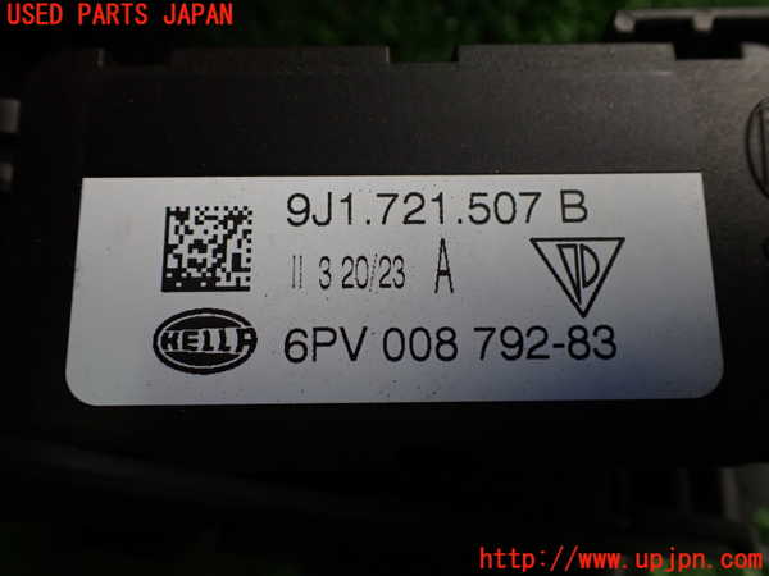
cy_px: 288
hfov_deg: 60.0
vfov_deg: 46.8
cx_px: 384
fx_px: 666
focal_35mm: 30
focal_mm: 5.4
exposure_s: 1/125
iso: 250
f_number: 2.3
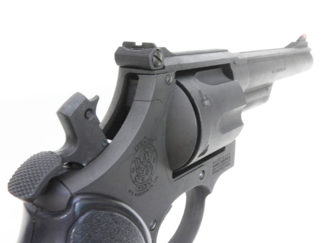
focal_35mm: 35
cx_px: 162
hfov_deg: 52.6
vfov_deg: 40.7
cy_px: 122
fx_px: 328
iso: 200
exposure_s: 1/10
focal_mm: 6.3
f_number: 6.7
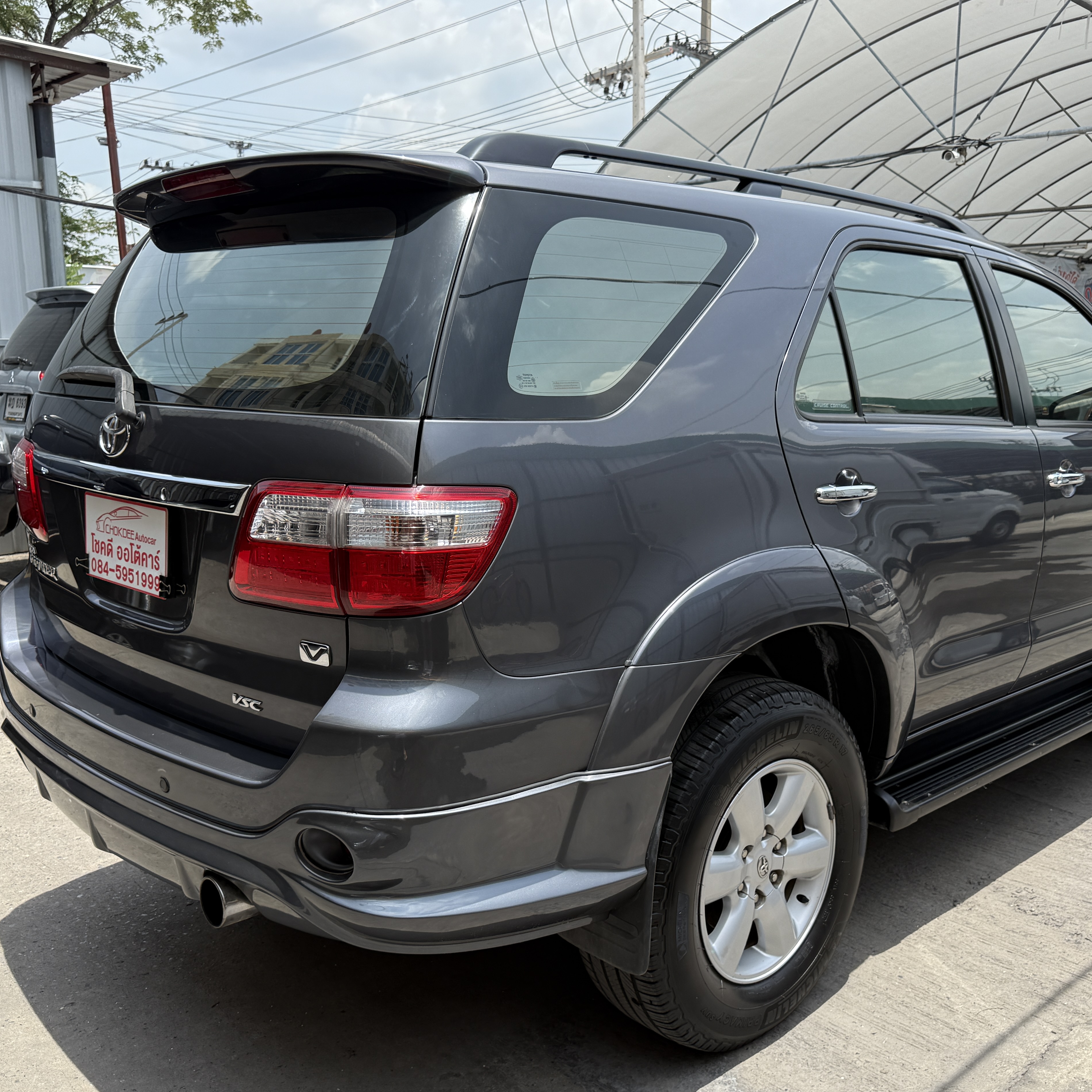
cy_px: 579
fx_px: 1142
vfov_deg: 51.1
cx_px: 597
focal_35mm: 32
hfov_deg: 51.0
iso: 80
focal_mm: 6.76
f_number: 1.78
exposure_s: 1/2611
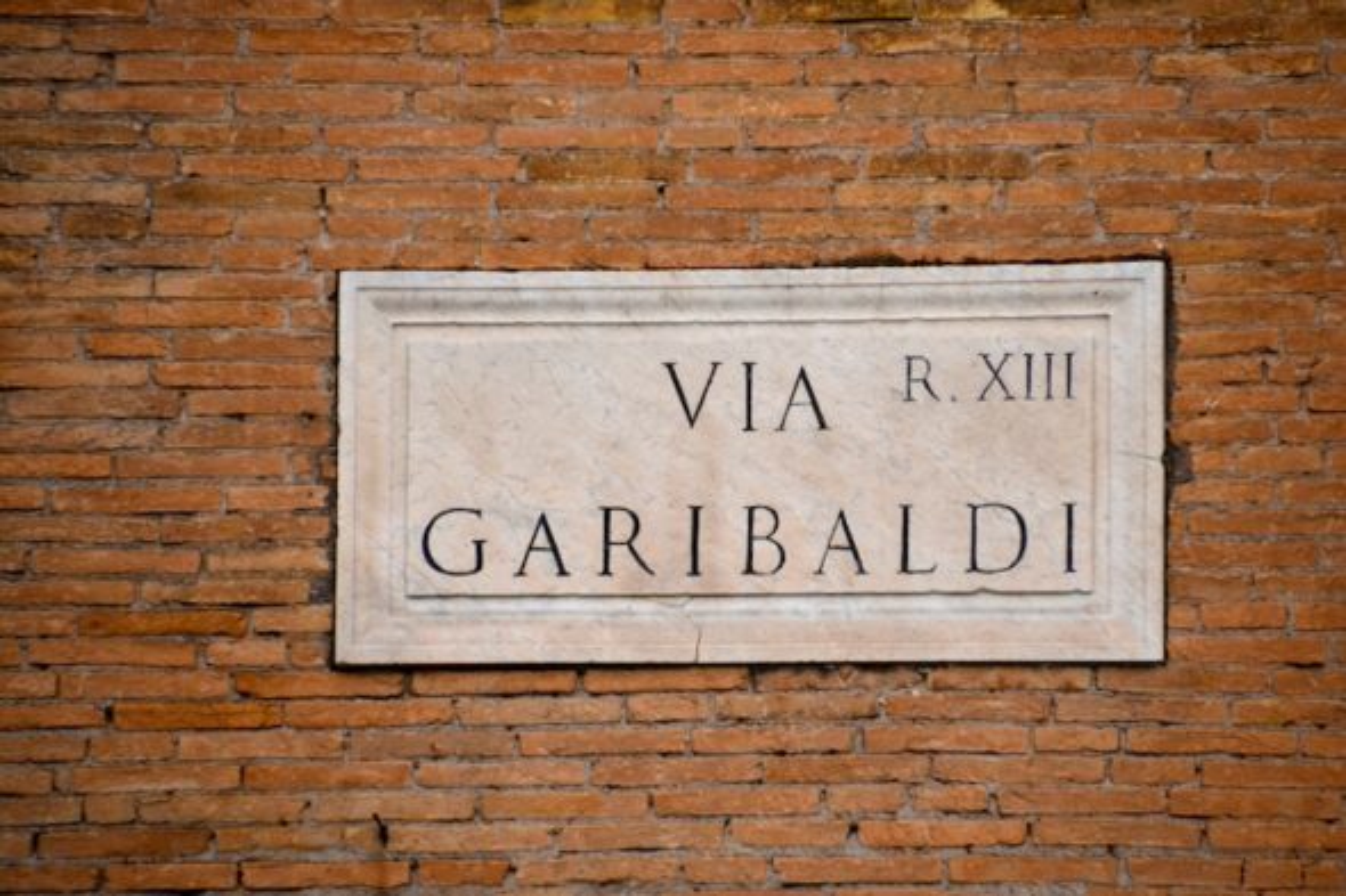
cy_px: 448
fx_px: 15137
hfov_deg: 5.1
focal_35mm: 405
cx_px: 673
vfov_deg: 3.4
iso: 220
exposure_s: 1/500
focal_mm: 270
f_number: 6.3
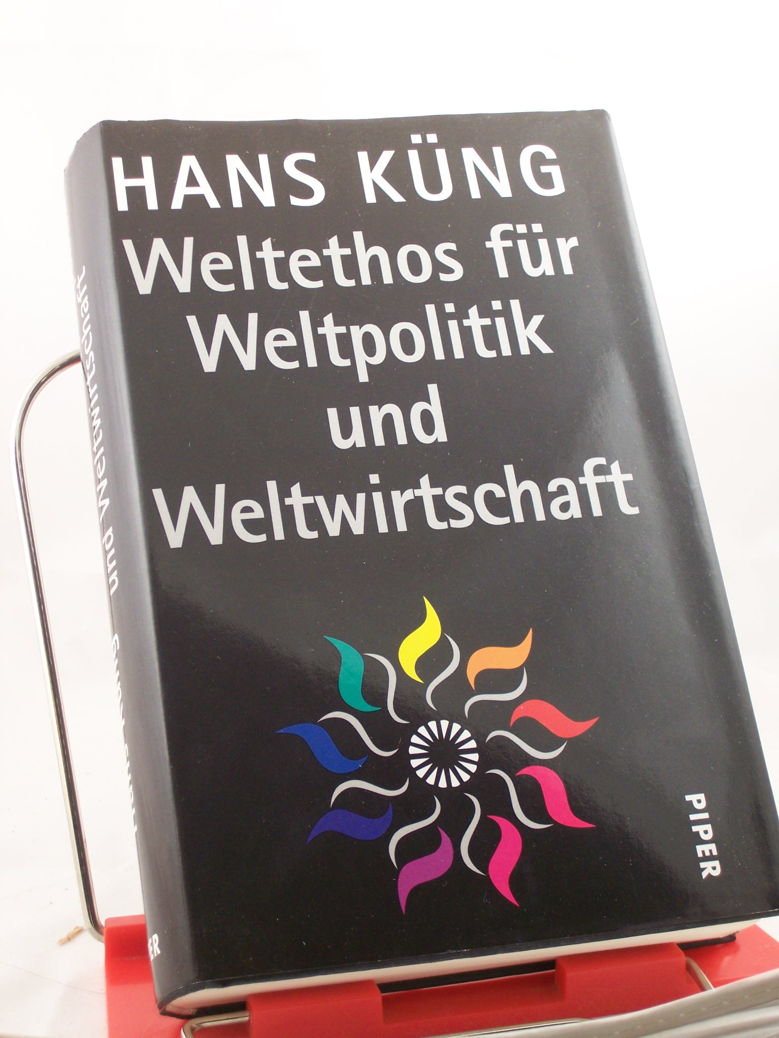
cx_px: 390
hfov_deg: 22.3
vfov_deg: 29.4
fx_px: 1980
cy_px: 519
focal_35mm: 66
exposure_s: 1/50
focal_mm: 11
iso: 160
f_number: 3.6
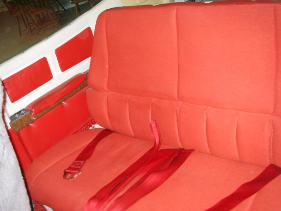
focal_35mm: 38
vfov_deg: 37.7
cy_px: 106
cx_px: 140
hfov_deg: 49.0
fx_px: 308
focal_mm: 6.3
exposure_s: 1/40
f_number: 3.3
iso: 200
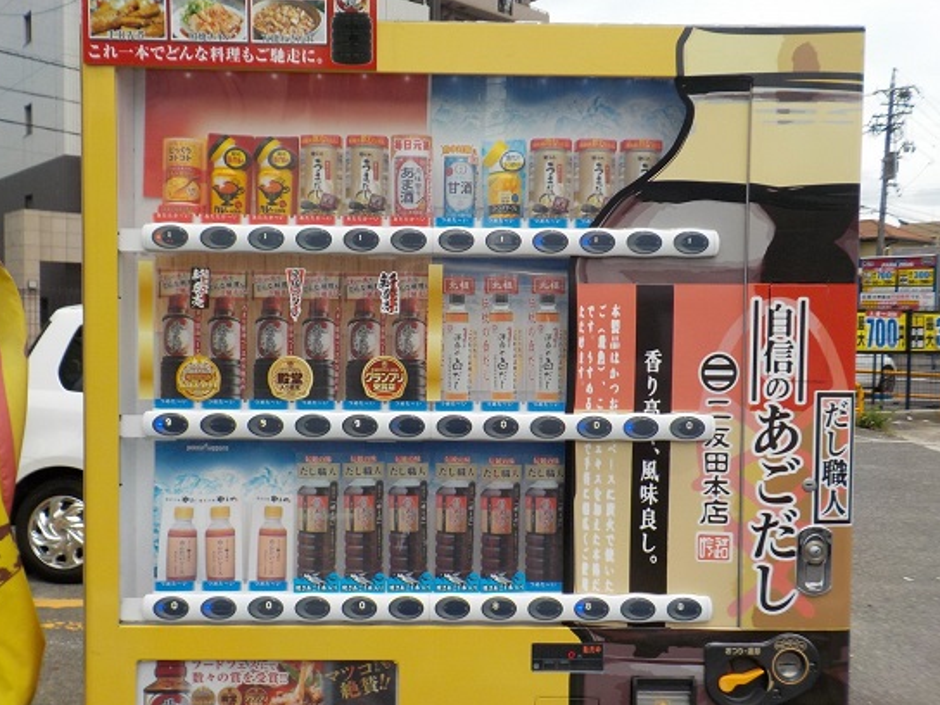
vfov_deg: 44.2
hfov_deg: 56.8
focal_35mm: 32
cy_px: 345
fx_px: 869
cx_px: 449
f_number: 3.3
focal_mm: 4.1
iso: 125
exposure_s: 1/1250
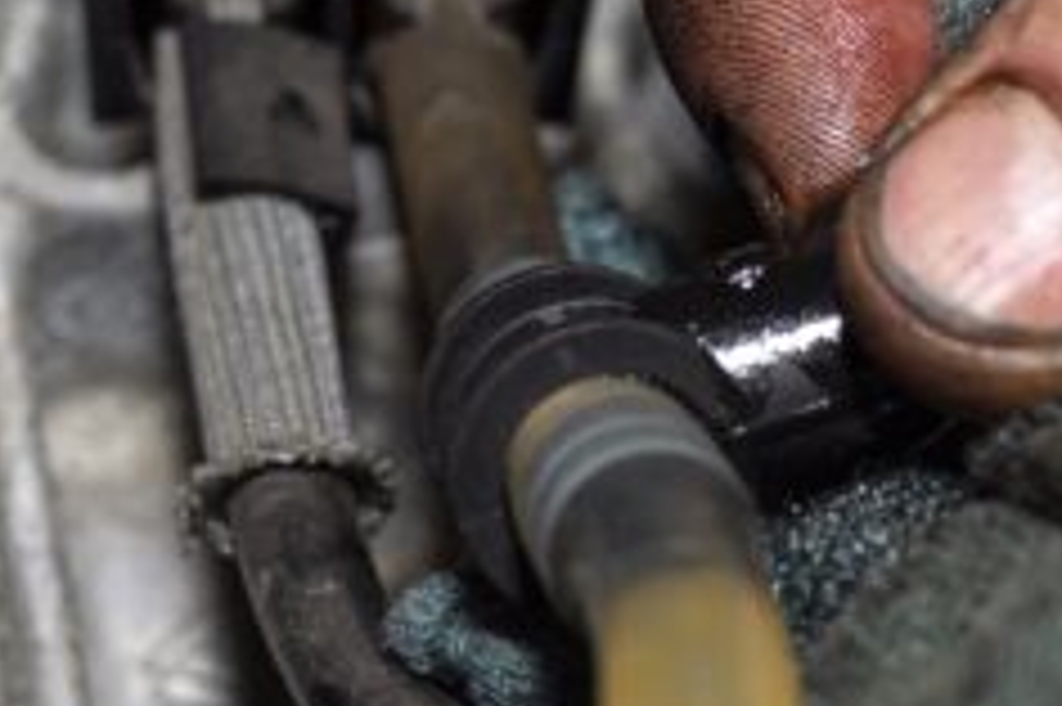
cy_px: 322
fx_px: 4982
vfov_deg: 8.1
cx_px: 684
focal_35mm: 169
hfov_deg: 12.2
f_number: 4
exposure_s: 1/60
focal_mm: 35
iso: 100
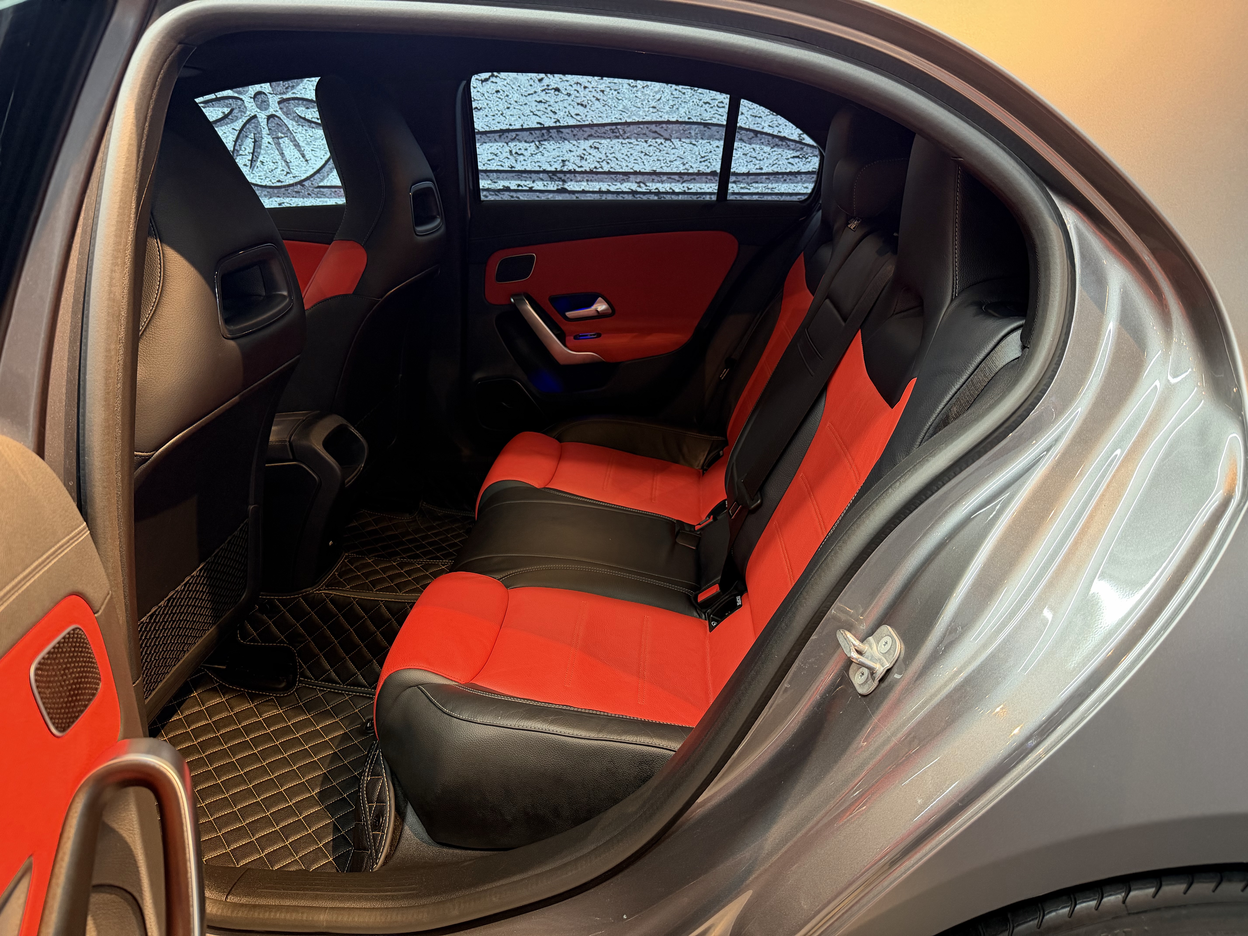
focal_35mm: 24
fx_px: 865
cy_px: 468
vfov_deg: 56.8
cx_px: 624
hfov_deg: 71.6
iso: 400
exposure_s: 1/50
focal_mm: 6.76
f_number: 1.78
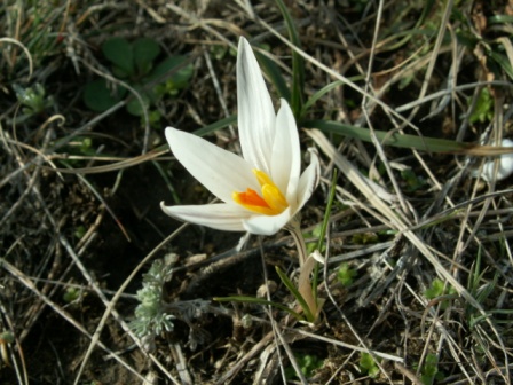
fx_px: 919
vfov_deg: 23.7
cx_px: 256
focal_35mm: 62
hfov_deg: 31.2
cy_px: 192
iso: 50
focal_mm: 10.28
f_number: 6.3
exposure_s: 1/160
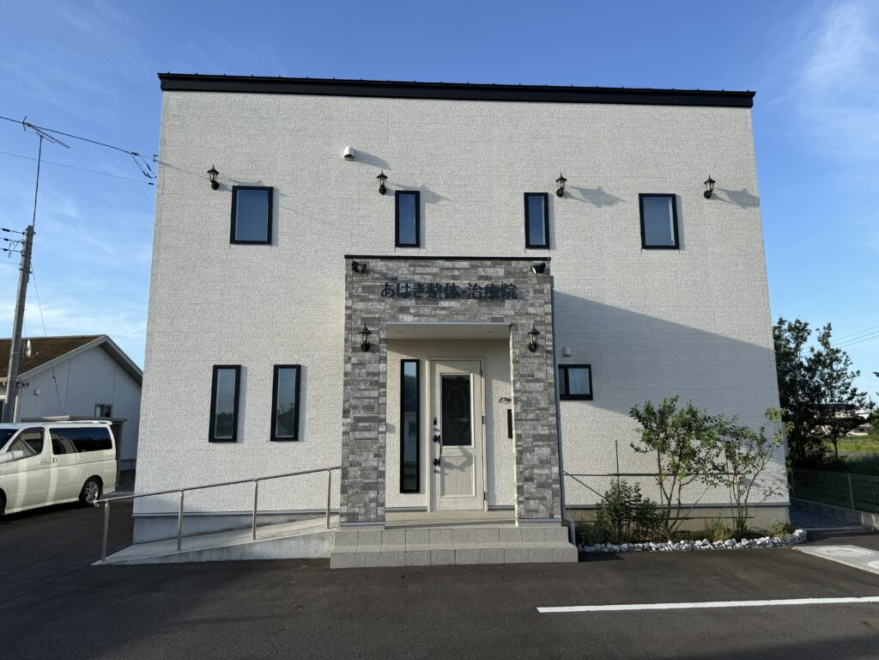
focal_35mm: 24
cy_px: 330
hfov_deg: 71.6
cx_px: 440
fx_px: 609
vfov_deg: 56.8
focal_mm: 6.76
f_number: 1.78
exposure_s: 1/2370
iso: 80
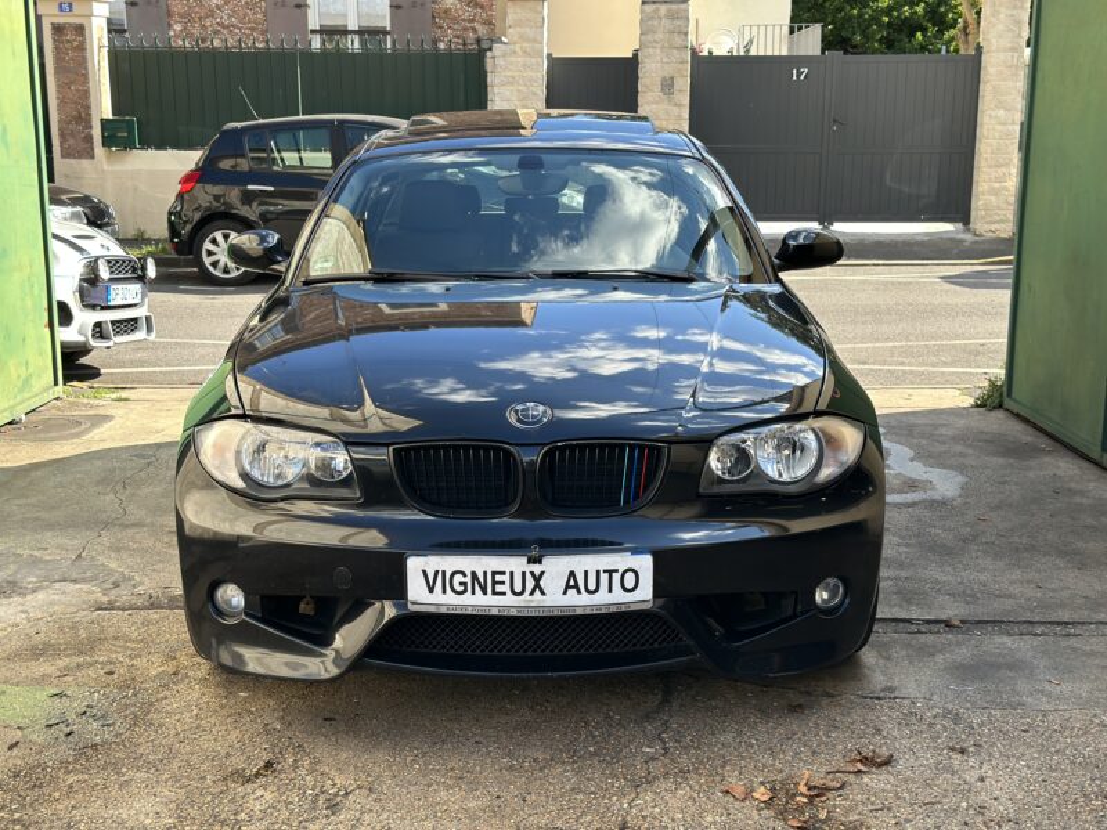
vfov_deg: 30.3
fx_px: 1535
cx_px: 554
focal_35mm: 48
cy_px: 415
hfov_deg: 39.7
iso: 64
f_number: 1.78
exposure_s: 1/719
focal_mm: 6.86
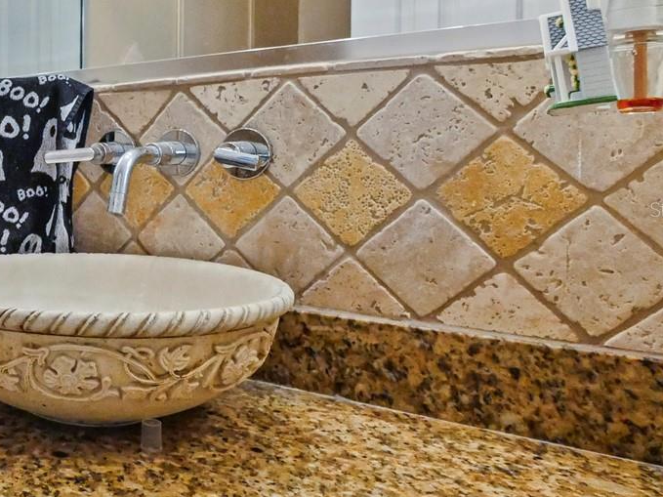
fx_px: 632
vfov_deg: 42.8
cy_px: 209
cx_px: -39
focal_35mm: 33
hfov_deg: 44.5
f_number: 4
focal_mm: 7
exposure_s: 1/60
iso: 3200
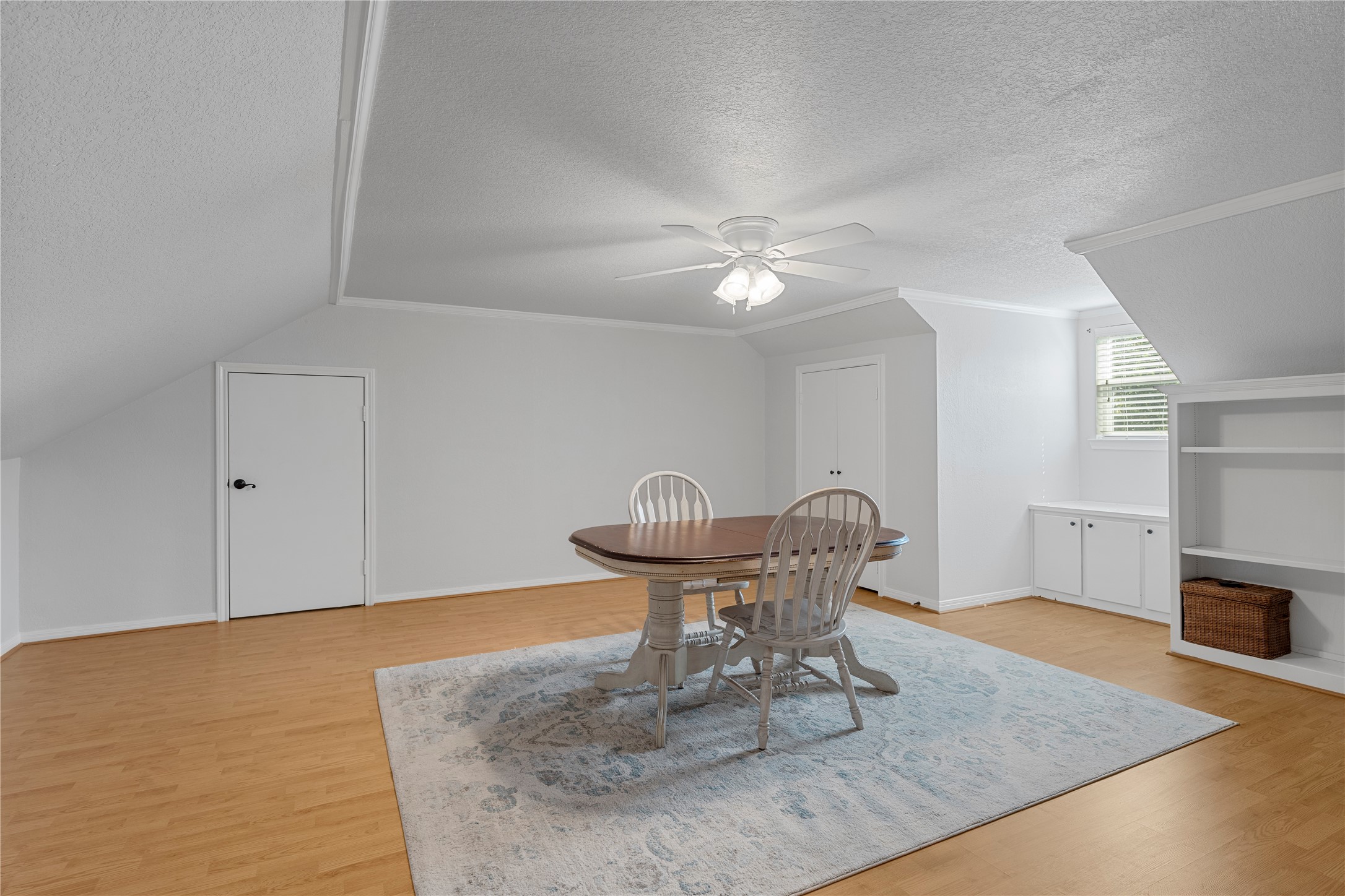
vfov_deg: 67.4
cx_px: 672
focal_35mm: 18
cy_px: 448
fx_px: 672
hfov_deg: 90.0
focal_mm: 18
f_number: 8
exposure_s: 2
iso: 200
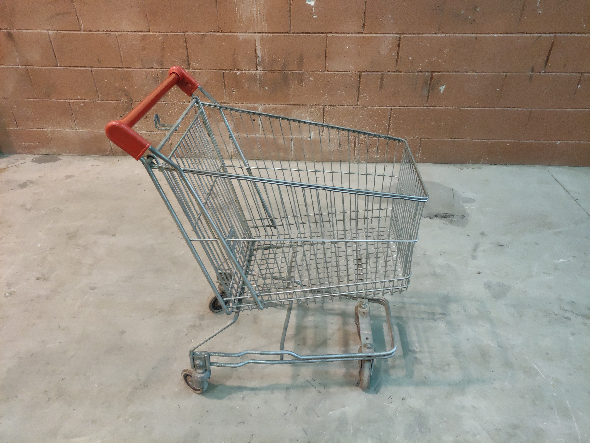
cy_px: 222
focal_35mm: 25
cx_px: 295
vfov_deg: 54.9
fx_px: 426
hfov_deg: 69.4
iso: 499
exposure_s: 1/50
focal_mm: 5.43
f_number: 1.89
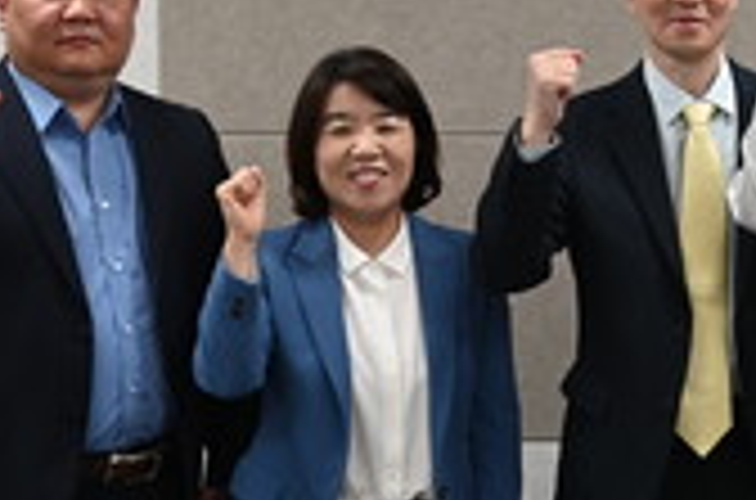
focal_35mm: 111
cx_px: 792
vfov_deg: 12.3
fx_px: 2324
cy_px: 209
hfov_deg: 17.9
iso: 1000
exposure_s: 1/125
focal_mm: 31
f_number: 4
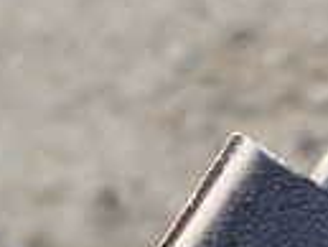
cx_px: 542
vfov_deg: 10.5
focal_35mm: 139
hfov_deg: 13.1
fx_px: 1318
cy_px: 316
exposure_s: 1/60
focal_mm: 5.4
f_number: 3.2
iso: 100
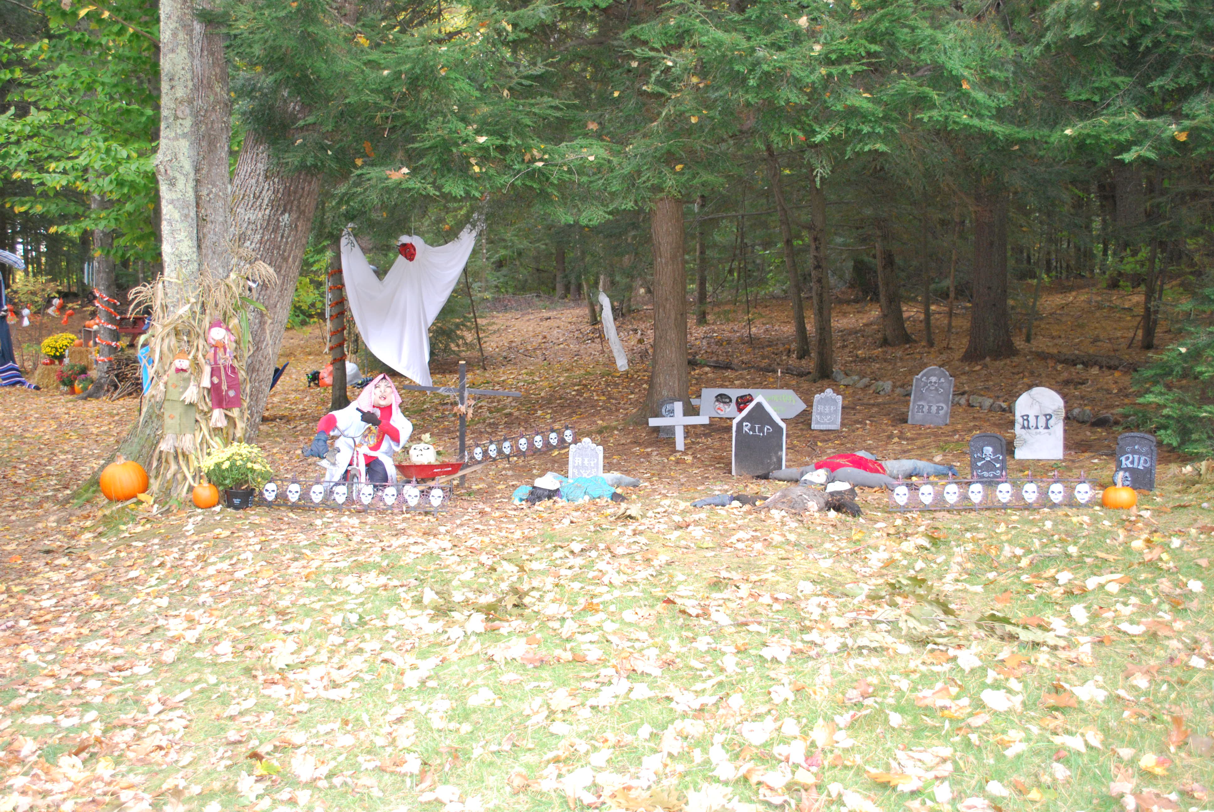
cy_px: 406
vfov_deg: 37.0
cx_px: 607
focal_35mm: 36
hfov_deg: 53.1
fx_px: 1215
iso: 560
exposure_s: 1/60
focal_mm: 24
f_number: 4.2
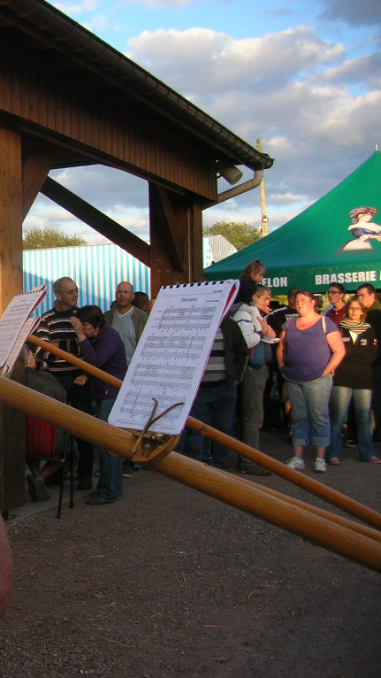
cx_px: -67
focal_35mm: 51
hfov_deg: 21.9
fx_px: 916
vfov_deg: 40.6
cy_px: 339
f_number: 2.8
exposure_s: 1/252
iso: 50
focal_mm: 5.8
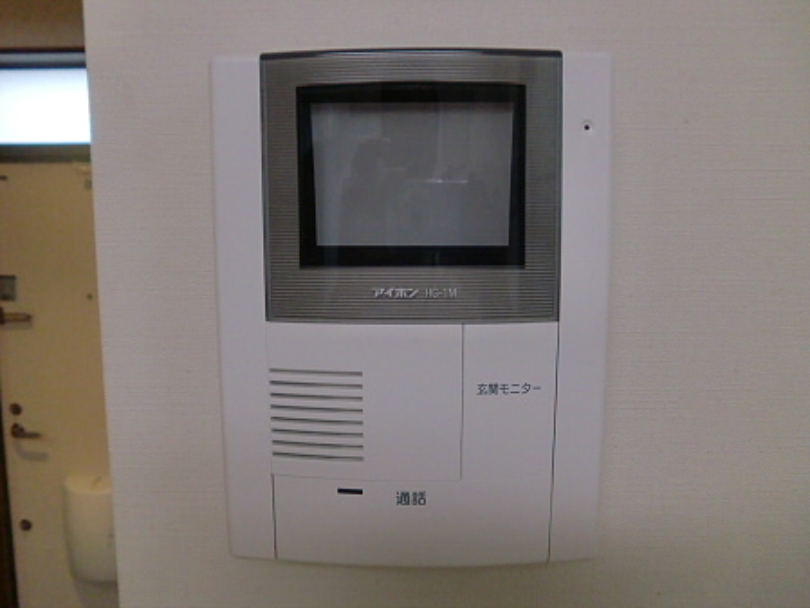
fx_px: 655
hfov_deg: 63.4
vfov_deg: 49.8
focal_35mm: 28
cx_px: 405
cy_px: 304
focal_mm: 4.65
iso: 400
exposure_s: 1/125
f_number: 2.6
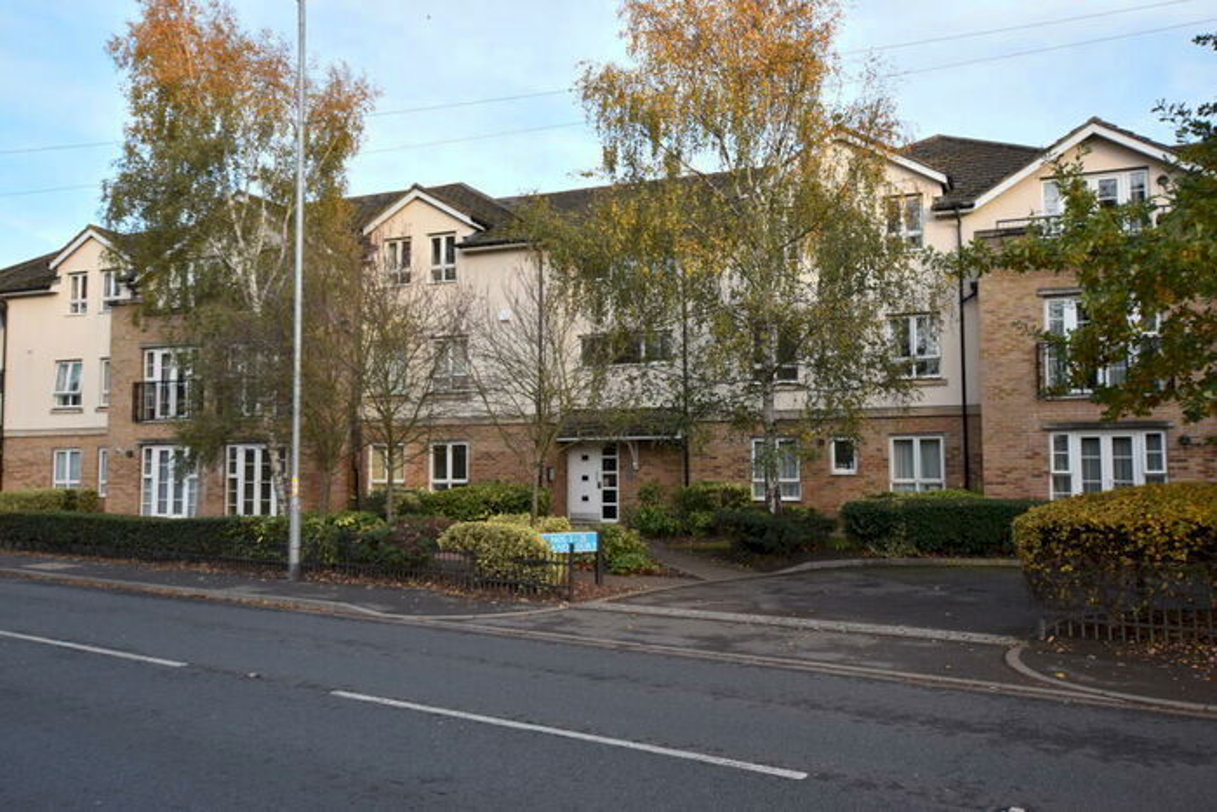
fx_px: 1014
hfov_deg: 61.9
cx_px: 608
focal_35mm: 30
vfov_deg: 43.6
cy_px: 406
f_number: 5
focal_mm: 20
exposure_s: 1/200
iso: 180
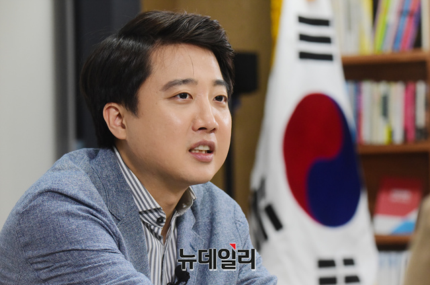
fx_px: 1907
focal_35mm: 160
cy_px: 142
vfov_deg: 8.5
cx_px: 215
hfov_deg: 12.9
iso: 3200
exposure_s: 1/250
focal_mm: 160
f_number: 7.1
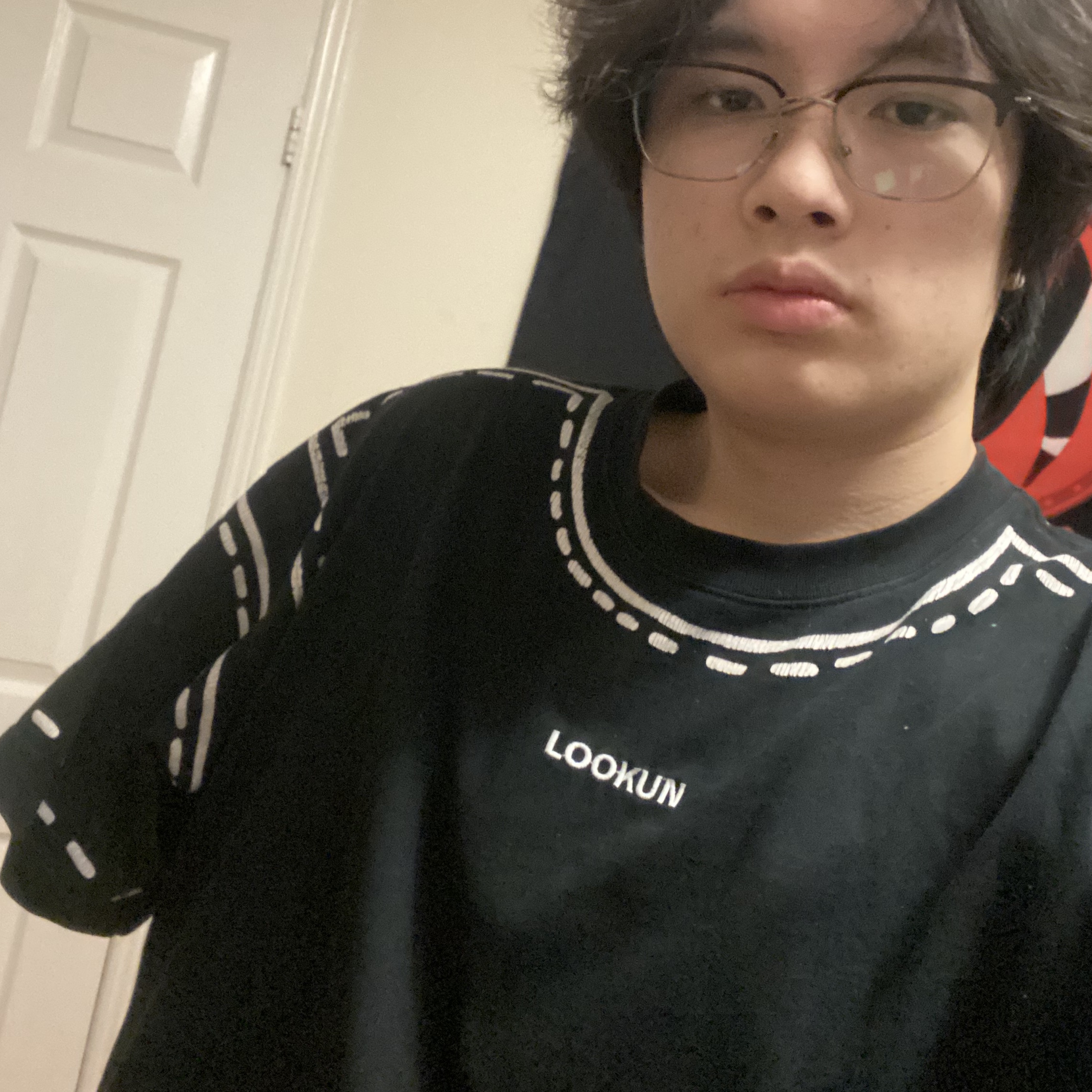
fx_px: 1285
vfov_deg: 45.5
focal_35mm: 36
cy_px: 380
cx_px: 549
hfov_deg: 46.0
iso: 1600
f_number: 2.2
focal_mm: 2.71
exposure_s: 1/15
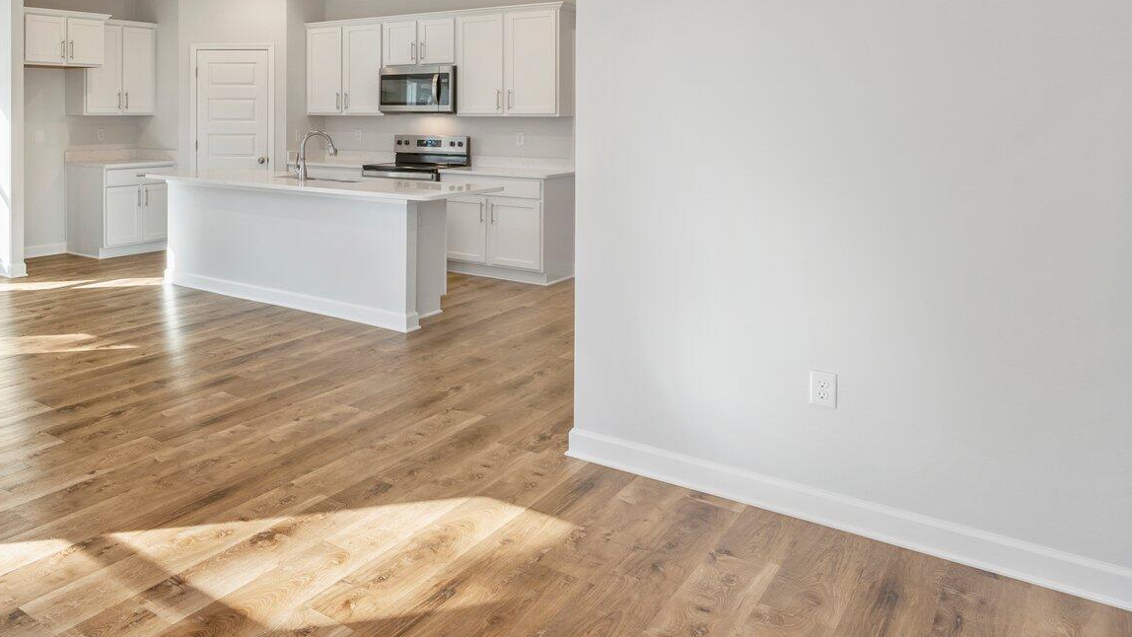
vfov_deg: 39.6
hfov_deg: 60.6
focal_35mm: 28
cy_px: 111
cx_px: 177
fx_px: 841
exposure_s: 1/30
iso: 250
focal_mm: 15
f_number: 9
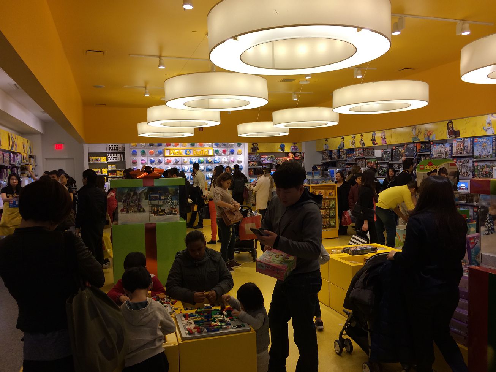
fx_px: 430
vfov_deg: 46.8
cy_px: 186
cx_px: 248
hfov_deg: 60.0
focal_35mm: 30
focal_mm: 4.12
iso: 40
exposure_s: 1/40
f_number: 2.2
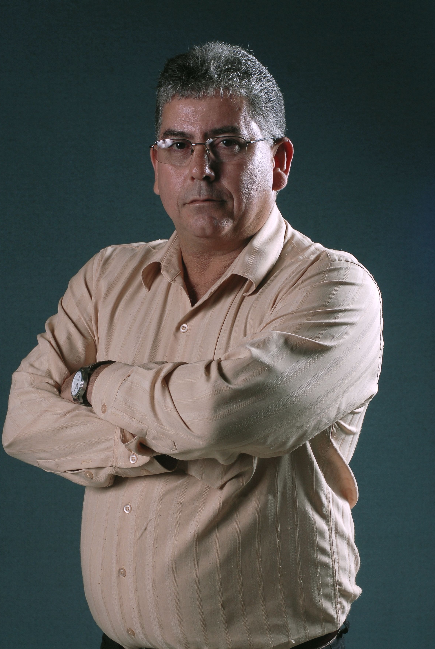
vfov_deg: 24.7
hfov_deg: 16.7
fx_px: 1482
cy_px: 345
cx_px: 203
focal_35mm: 82
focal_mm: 50
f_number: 8
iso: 200
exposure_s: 1/60
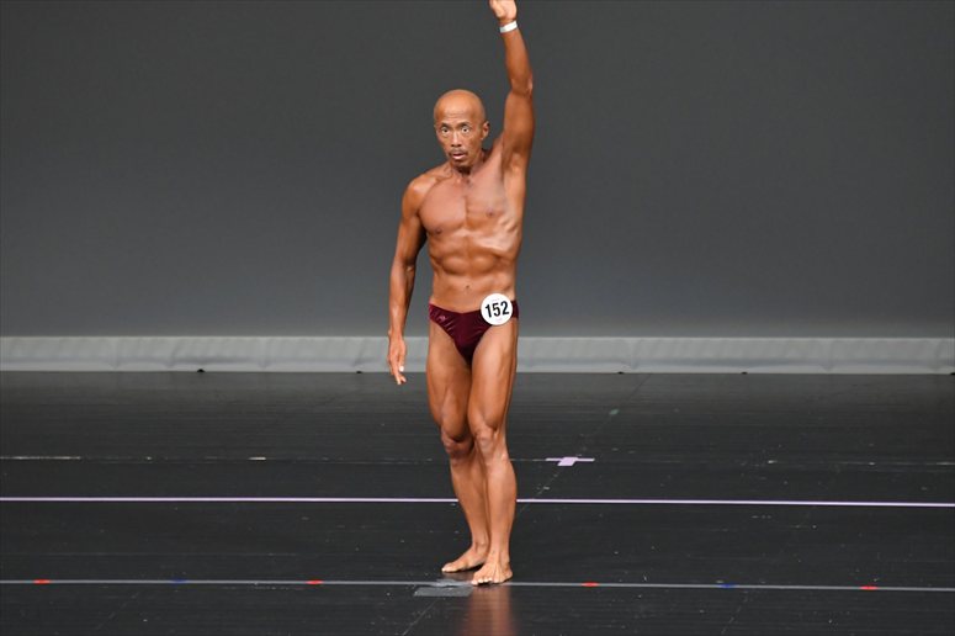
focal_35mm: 345
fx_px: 9148
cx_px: 478
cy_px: 318
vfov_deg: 4.0
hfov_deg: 6.0
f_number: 5.6
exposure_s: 1/400
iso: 4000
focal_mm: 230
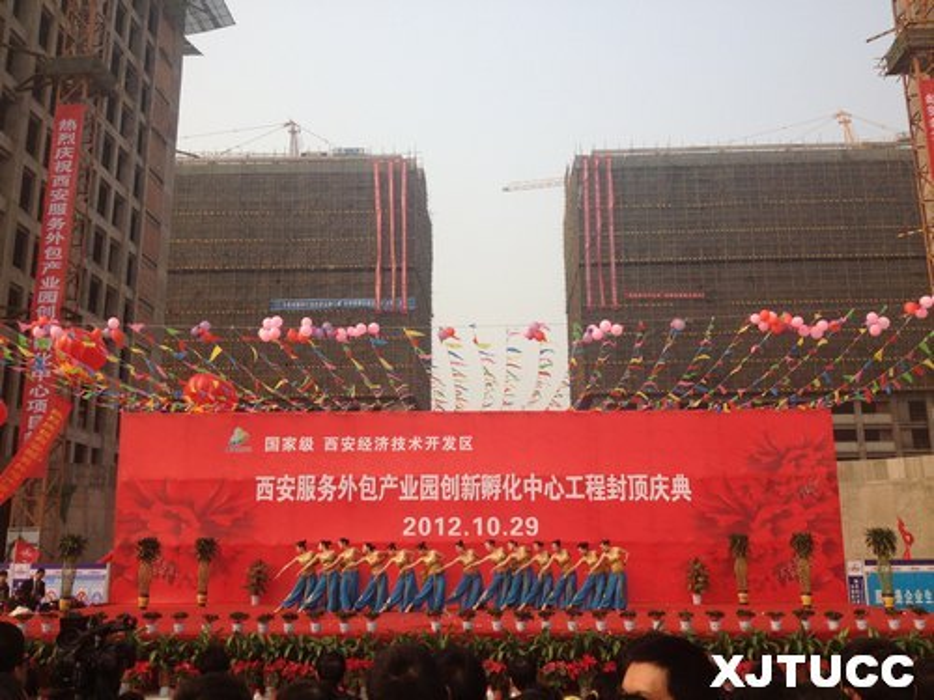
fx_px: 944
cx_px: 467
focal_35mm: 35
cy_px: 350
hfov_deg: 52.6
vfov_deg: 40.7
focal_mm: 4.28
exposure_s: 1/968
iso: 50
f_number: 2.4
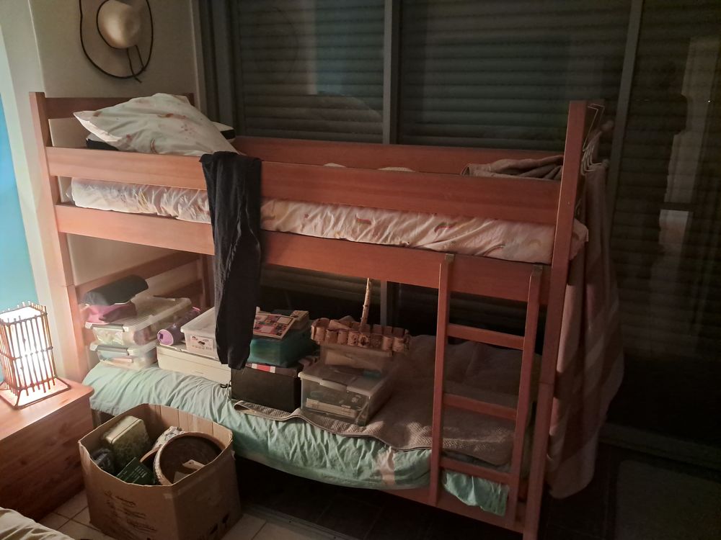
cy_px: 270
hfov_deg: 65.3
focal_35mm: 27
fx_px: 562
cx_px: 360
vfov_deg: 51.4
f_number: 1.8
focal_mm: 4
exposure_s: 1/17
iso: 1600
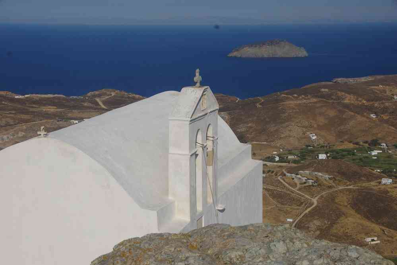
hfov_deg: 31.4
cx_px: 198
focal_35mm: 64
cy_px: 132
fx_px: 706
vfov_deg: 21.2
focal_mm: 42.5
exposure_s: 1/200
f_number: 11
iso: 200
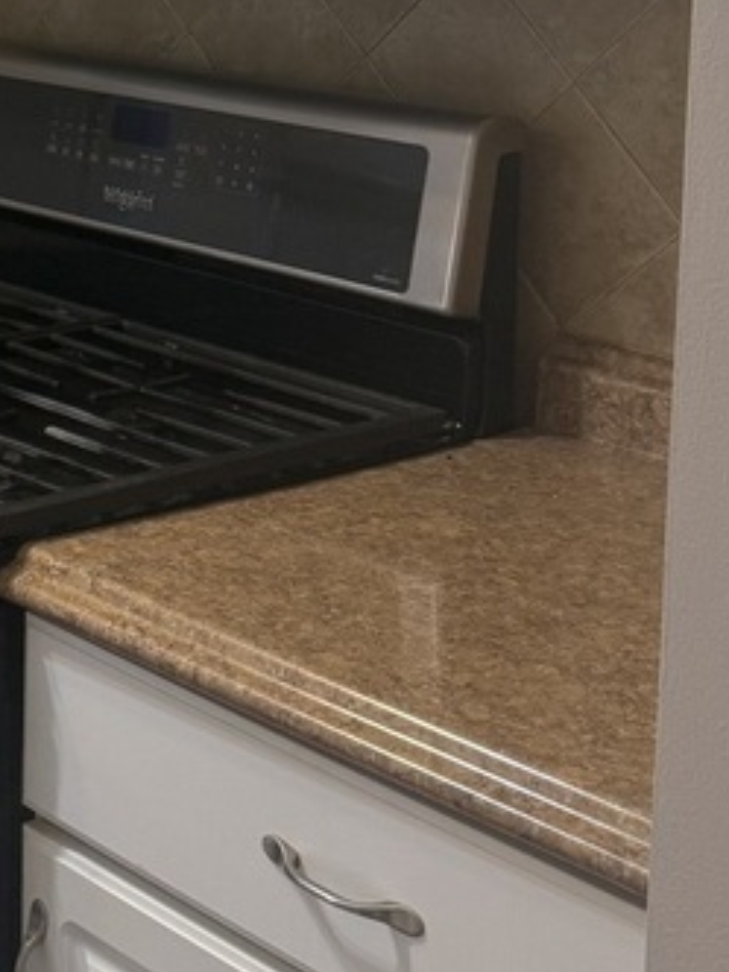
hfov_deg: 17.3
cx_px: -325
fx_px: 2190
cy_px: 0
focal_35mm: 78
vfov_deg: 23.9
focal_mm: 6.76
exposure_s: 1/60
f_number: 1.78
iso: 125
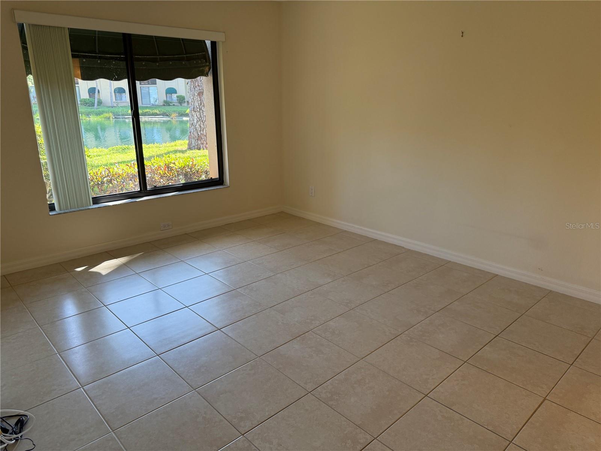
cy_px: 226
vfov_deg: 56.8
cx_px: 300
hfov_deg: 71.6
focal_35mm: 24
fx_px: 417
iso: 160
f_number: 1.78
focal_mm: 6.76
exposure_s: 1/225
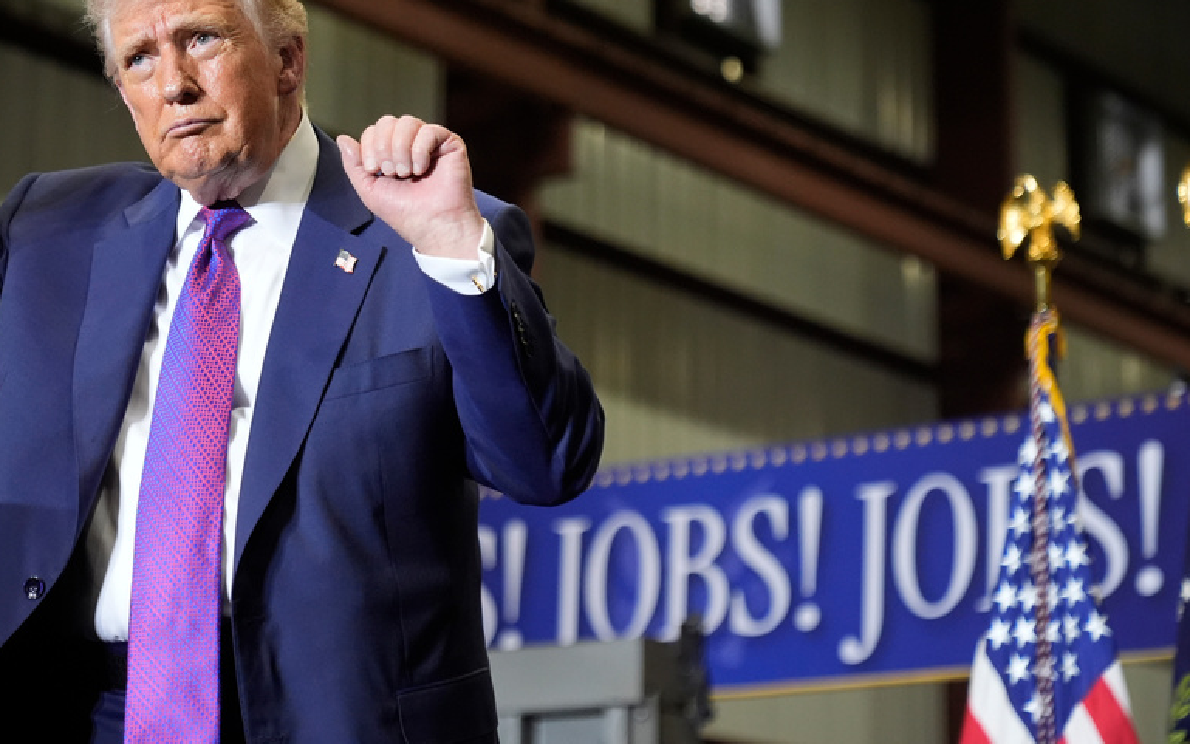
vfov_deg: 13.8
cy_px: 369
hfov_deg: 21.8
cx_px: 401
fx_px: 3082
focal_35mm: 95
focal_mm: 70
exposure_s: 1/640
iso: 3200
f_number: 2.8
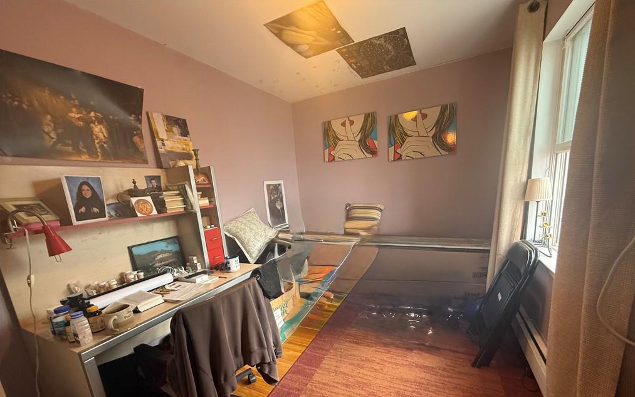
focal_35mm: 15
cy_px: 239
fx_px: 260
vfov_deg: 73.9
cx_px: 320
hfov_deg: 101.5
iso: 250
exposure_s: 1/60
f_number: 2.2
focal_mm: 2.22
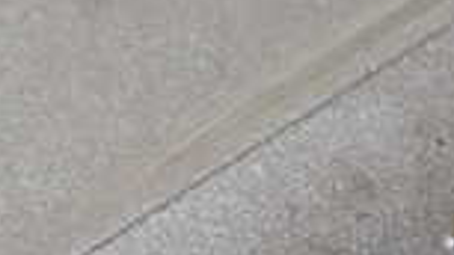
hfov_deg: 16.6
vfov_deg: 9.2
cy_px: 382
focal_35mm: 128
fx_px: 1541
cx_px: 392
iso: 100
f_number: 2.3
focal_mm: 5.4
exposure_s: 1/200
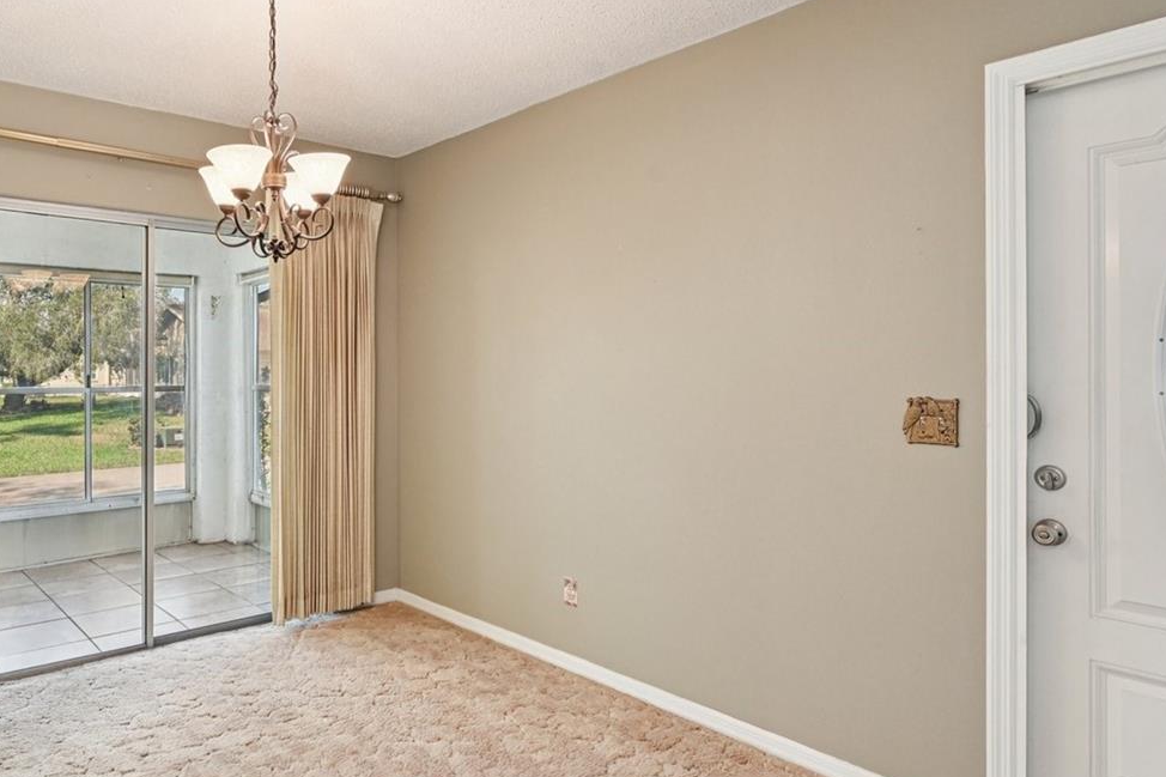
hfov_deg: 74.3
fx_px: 745
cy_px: 359
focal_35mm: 23
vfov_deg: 55.0
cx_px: 414
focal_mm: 14
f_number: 8
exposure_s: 1/25
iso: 400
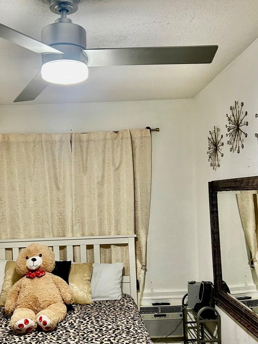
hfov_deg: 36.4
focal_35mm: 39
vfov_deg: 47.5
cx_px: 86
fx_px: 388
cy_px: 213
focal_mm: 5.7
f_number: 1.5
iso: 160
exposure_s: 1/60
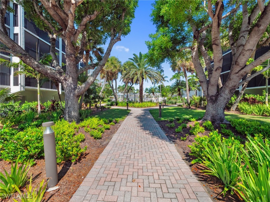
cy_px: 101
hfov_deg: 102.1
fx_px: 109
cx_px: 135
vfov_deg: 85.7
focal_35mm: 14
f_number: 7.1
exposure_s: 1/1000
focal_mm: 7
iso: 200
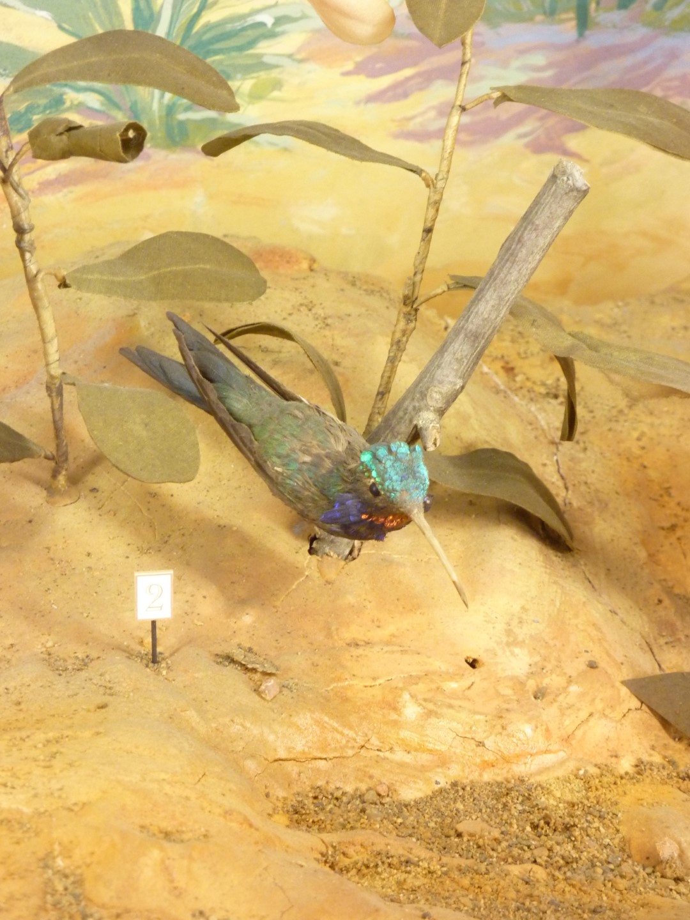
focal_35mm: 104
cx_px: 345
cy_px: 460
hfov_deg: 14.2
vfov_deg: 18.9
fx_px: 2764
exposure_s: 1/20
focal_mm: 17
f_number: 4.3
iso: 400
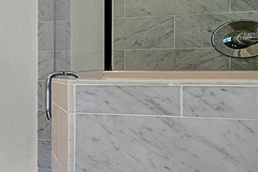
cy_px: 77
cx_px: -425
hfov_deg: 13.3
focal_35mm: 65
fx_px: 466
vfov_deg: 20.9
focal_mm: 12
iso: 200
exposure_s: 1/1.67
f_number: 7.1
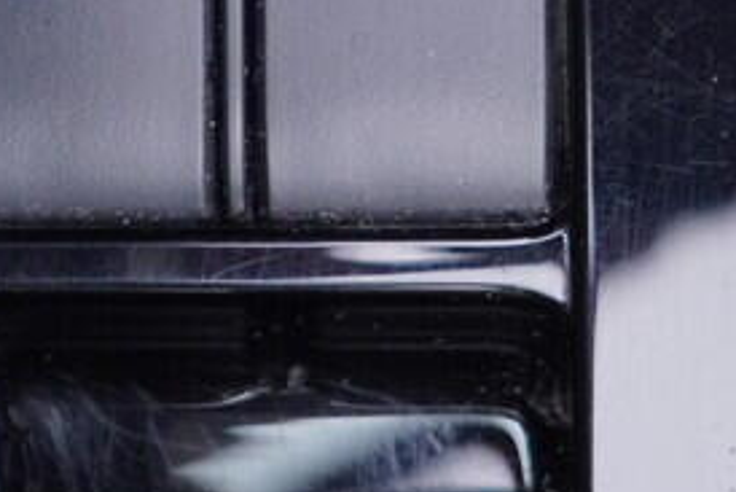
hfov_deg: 10.8
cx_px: 137
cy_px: -202
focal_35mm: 189
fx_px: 3866
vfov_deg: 7.2
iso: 250
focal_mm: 24
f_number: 2.8
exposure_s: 1/40
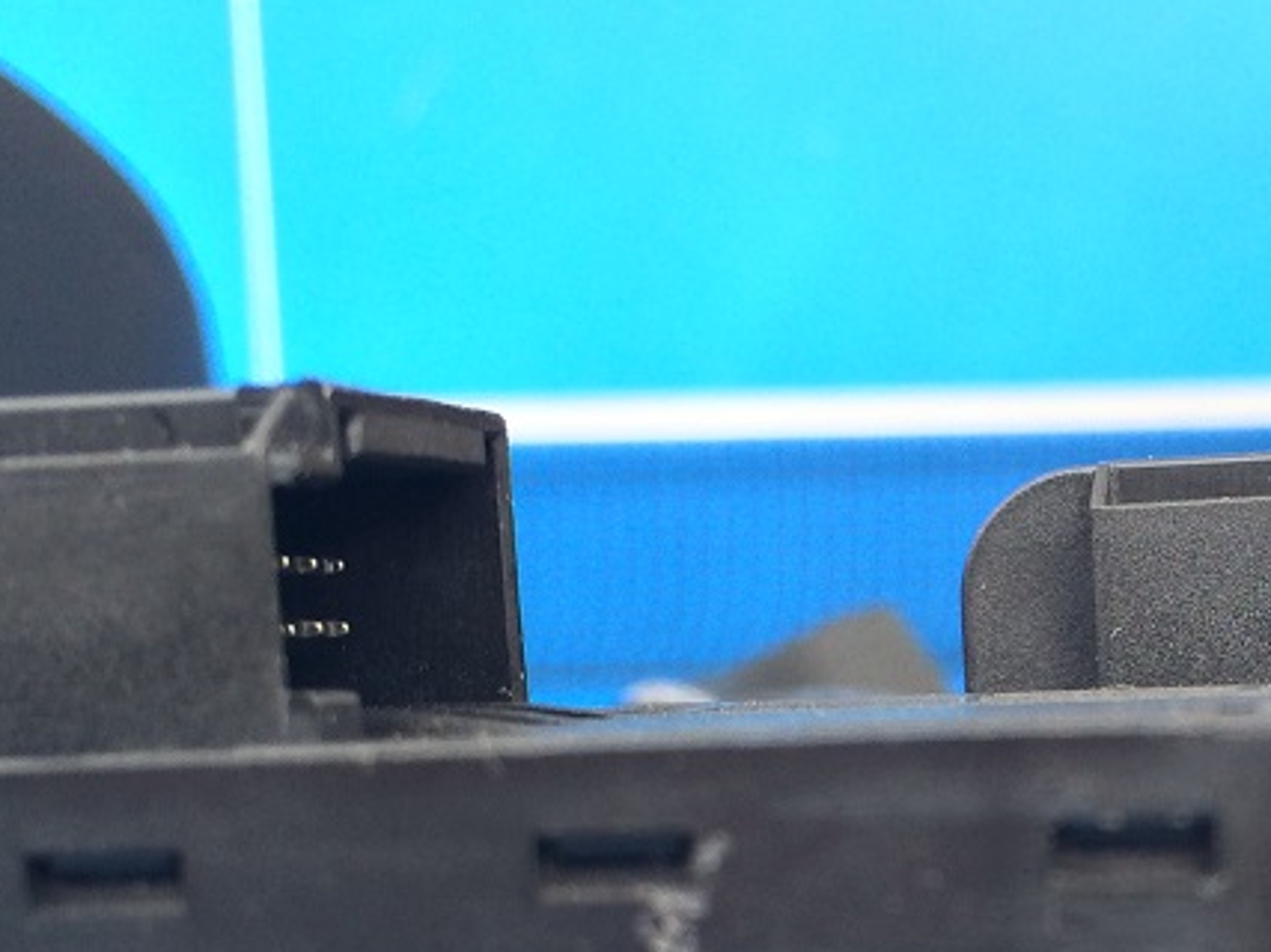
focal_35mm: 72
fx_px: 2643
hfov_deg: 26.2
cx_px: 1125
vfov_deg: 19.8
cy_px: 964
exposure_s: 1/120
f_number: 2.2
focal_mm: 4.12
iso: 50
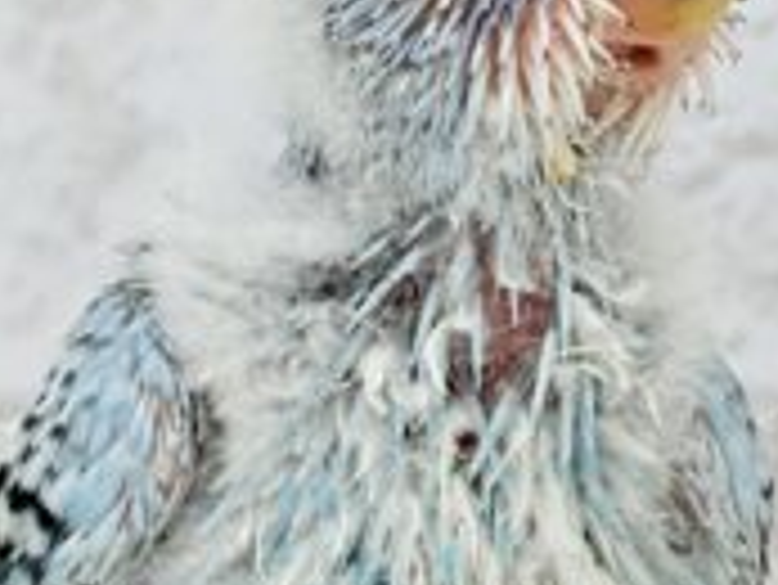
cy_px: 328
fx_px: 4318
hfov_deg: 10.3
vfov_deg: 7.7
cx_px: 423
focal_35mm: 192
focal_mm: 5.96
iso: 40
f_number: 1.6
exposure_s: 1/50
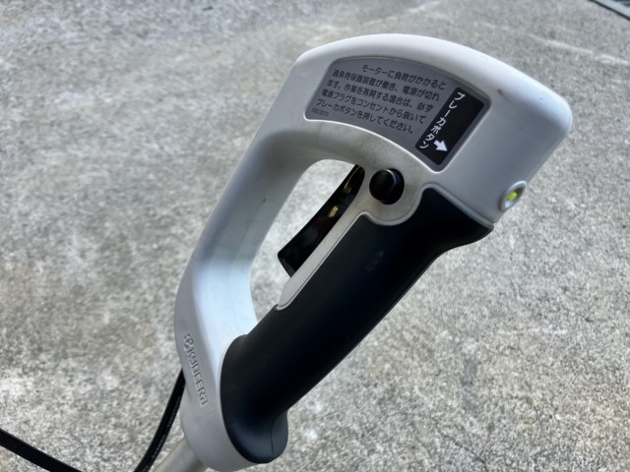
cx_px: 315
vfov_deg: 49.7
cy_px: 236
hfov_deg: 63.4
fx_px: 510
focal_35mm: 28
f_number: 1.8
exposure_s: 1/100
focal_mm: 3.99
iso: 80
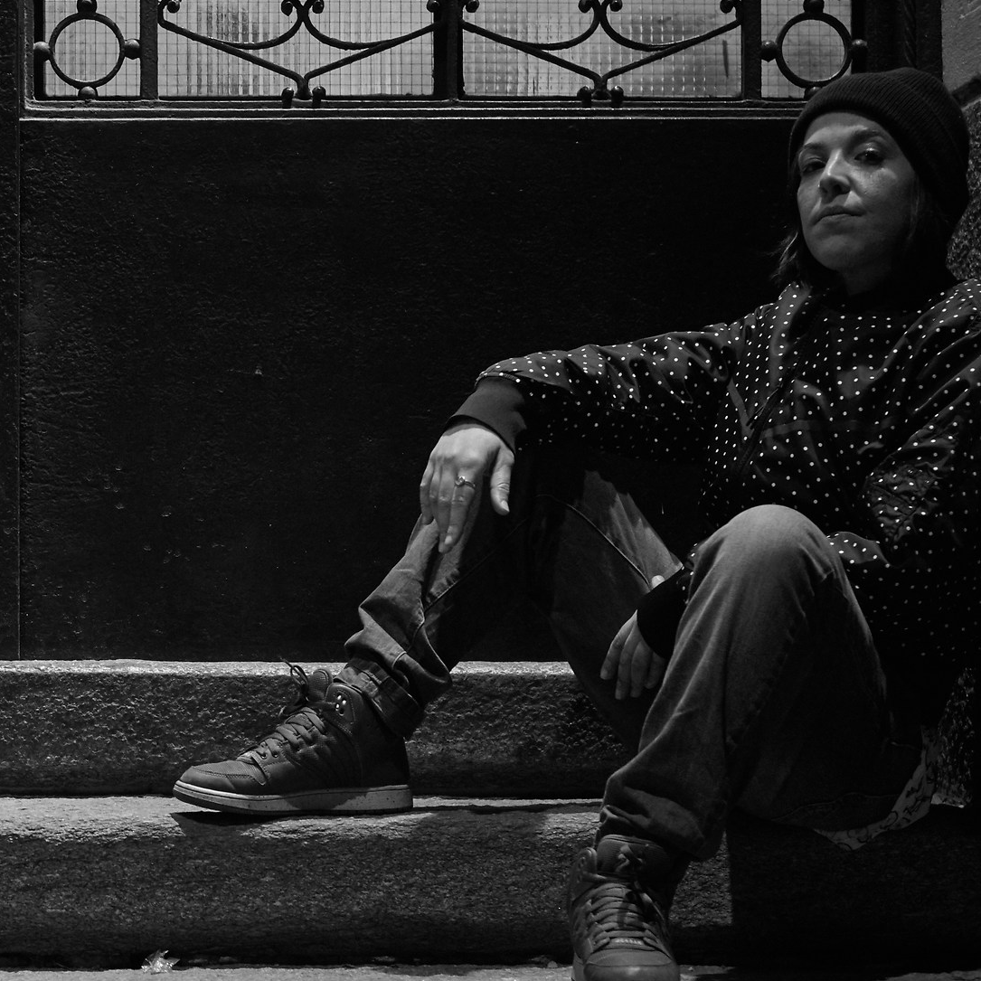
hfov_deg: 18.1
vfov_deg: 18.5
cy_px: 571
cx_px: 26
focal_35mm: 94
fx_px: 3014
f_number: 4.5
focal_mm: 50
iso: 2500
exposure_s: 1/50
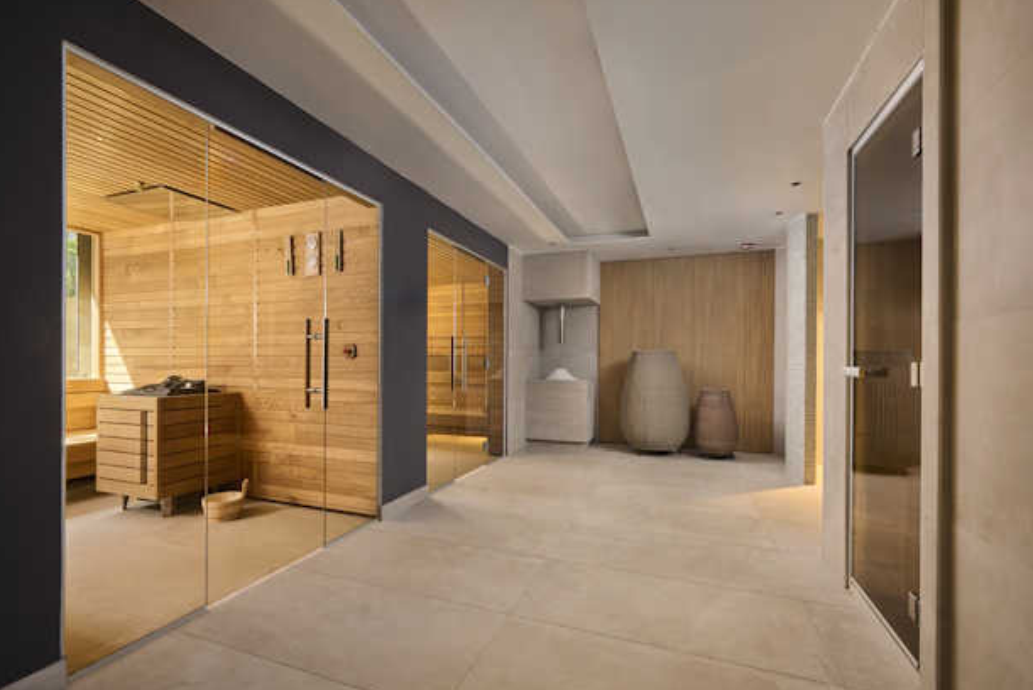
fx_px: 475
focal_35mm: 17
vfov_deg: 72.0
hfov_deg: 94.8
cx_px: 502
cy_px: 359
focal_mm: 15.5
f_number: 8
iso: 64
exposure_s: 1/1.3
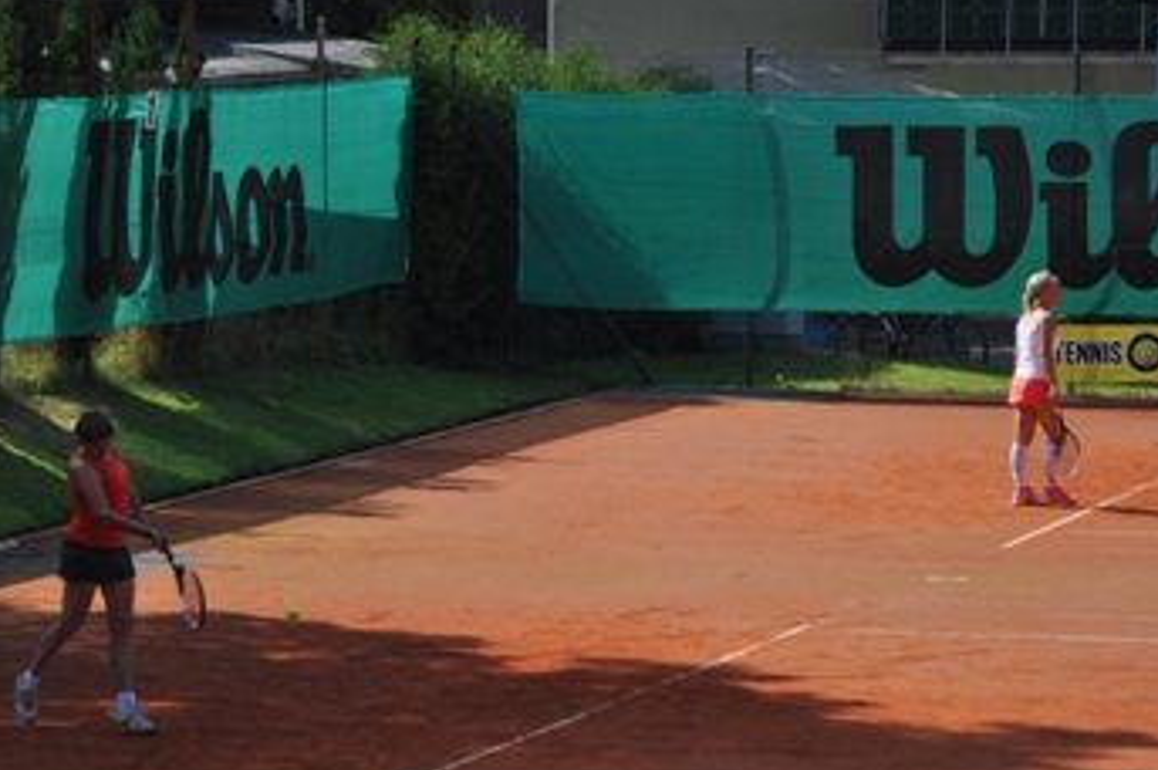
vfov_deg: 6.7
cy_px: 432
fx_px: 6609
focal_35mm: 206
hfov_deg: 10.0
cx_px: 581
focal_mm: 105
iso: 400
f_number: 5.6
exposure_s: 1/1600
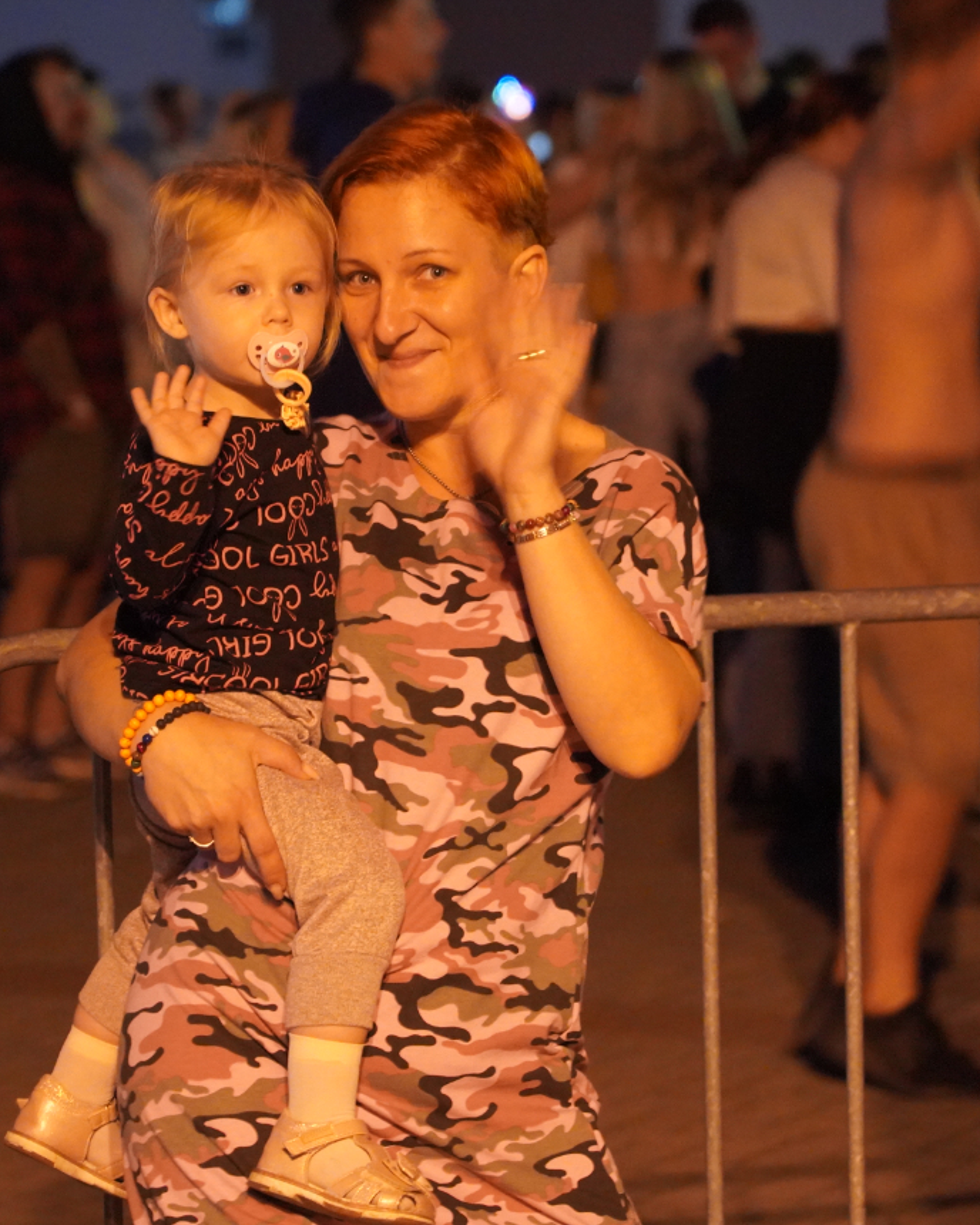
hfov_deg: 10.4
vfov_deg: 12.9
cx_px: 496
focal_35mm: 149
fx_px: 5402
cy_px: 610
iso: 12800
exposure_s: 1/30
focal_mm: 105
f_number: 4
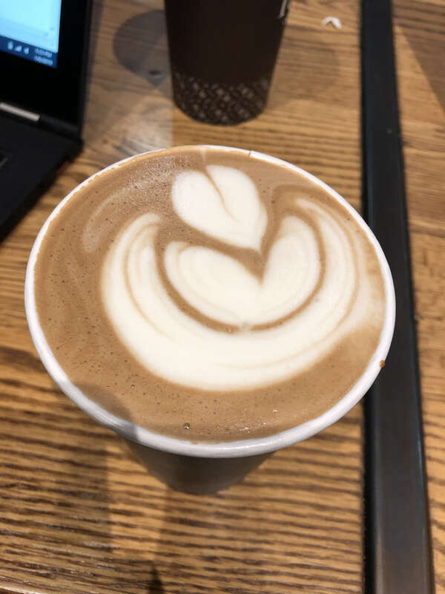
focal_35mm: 28
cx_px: 222
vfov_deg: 63.4
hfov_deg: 49.7
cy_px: 297
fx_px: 480
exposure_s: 1/21
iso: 40
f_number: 1.8
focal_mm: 4
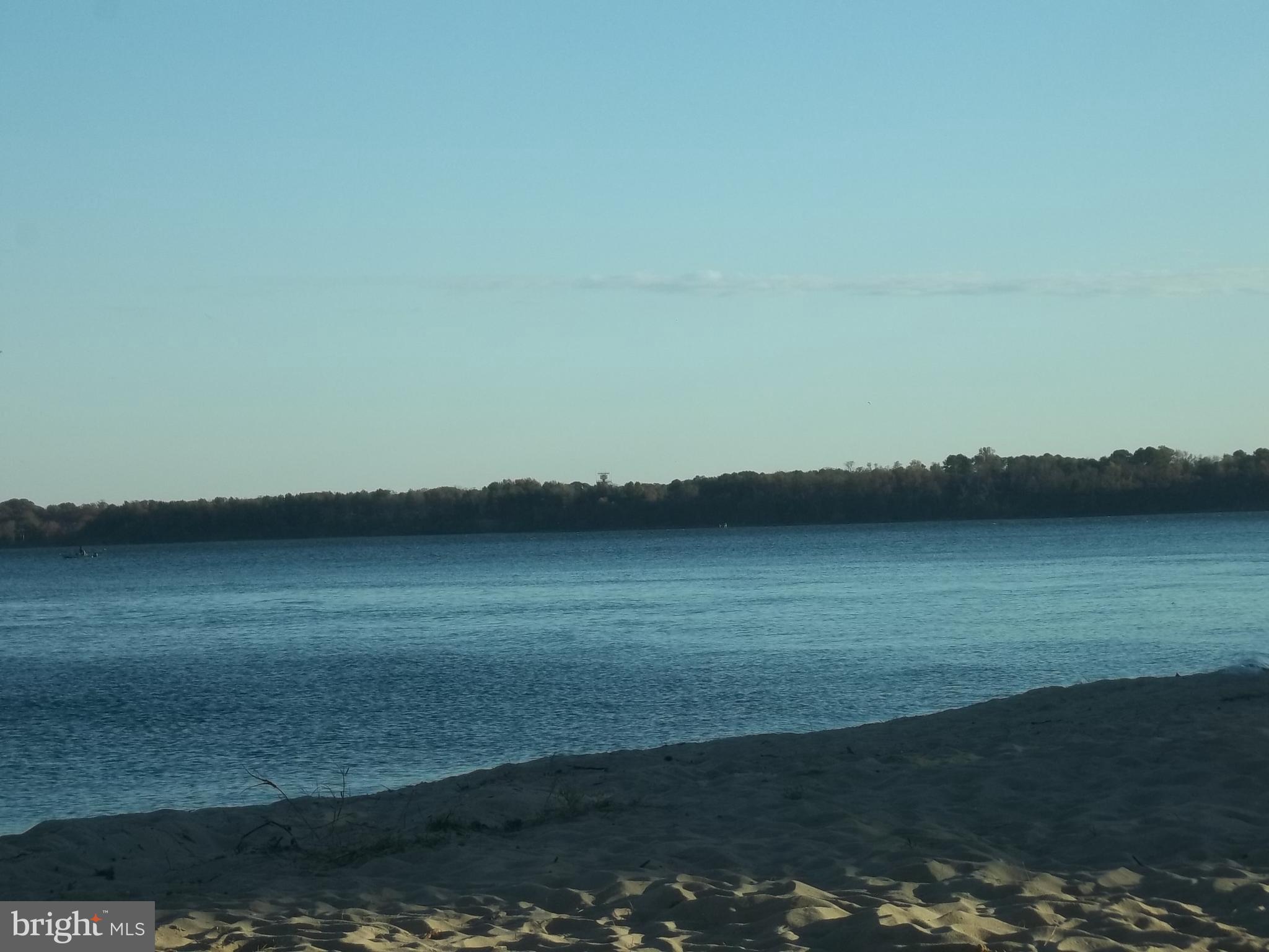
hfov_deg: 16.8
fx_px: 4289
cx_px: 634
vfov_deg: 12.7
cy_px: 476
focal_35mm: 117
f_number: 5.4
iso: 80
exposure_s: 1/320
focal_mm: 21
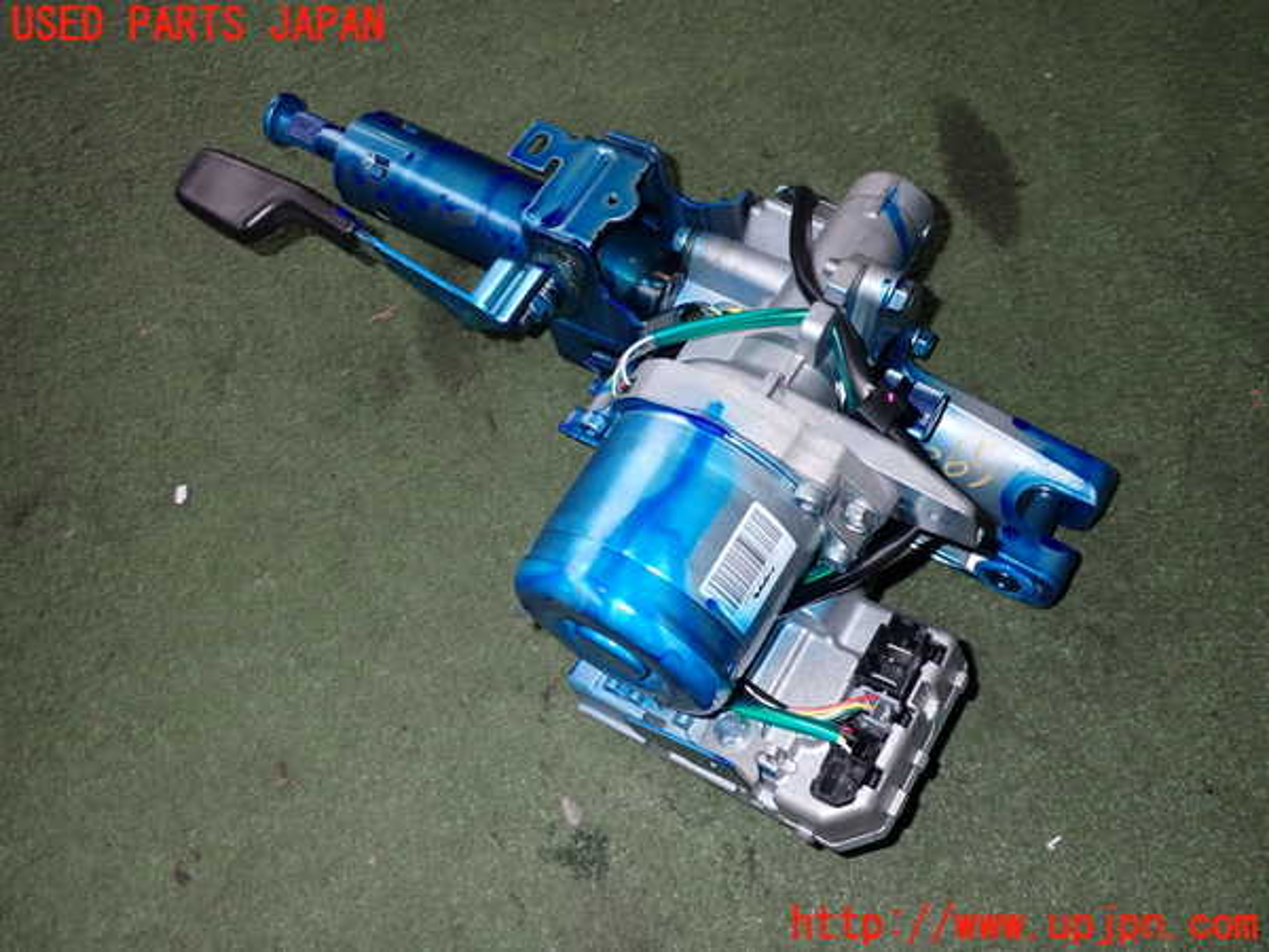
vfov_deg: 46.8
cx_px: 634
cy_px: 476
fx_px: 1100
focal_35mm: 30
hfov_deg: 60.0
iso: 100
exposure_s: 1/30
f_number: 6.3
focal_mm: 5.4
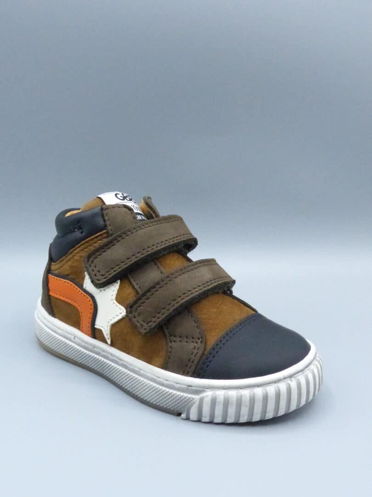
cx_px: 186
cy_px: 248
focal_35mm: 32
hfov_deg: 44.2
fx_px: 459
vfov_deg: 56.8
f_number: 4
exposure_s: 1/1600
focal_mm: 5.7
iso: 1600
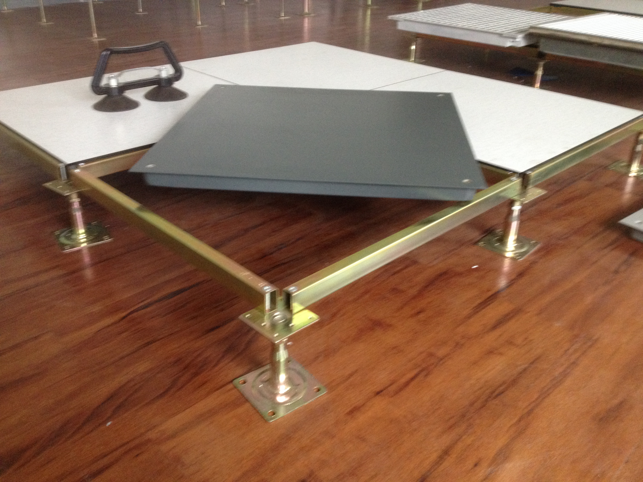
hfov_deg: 52.6
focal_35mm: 35
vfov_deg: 40.7
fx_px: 650
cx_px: 322
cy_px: 241
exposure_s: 1/20
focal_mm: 4.28
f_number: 2.4
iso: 250
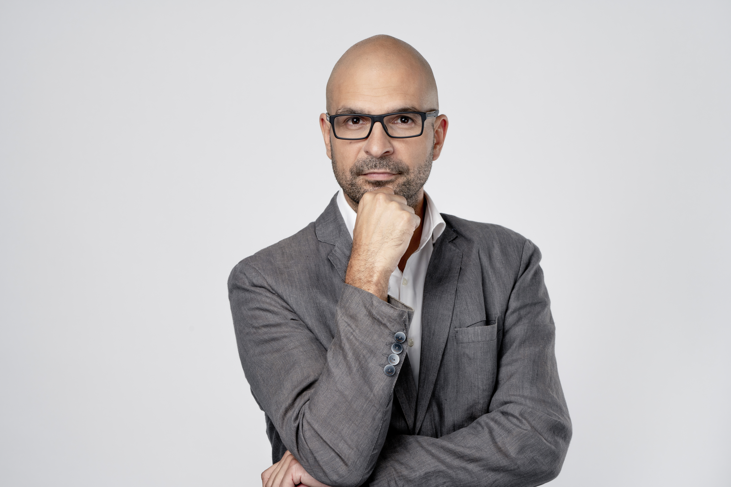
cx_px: 366
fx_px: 2396
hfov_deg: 17.3
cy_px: 244
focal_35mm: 118
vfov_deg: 11.6
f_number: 11
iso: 125
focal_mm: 118
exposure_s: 1/160
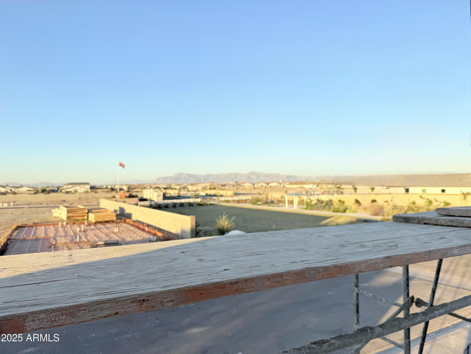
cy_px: 177
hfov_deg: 71.6
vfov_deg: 56.8
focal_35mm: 24
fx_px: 327
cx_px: 236
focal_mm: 6.76
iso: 80
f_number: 1.78
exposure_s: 1/1314
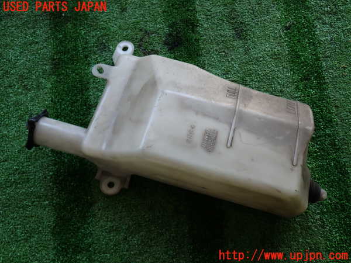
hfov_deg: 51.4
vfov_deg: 39.7
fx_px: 365
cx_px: 176
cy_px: 132
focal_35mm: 36
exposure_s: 1/80
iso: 100
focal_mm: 6.37
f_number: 2.5
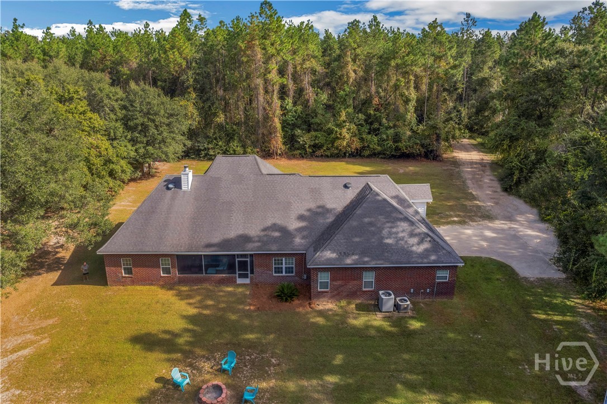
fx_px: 371
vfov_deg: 57.2
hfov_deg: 78.6
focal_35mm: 22
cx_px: 304
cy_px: 202
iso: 100
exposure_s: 1/800
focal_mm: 8.38
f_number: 2.8
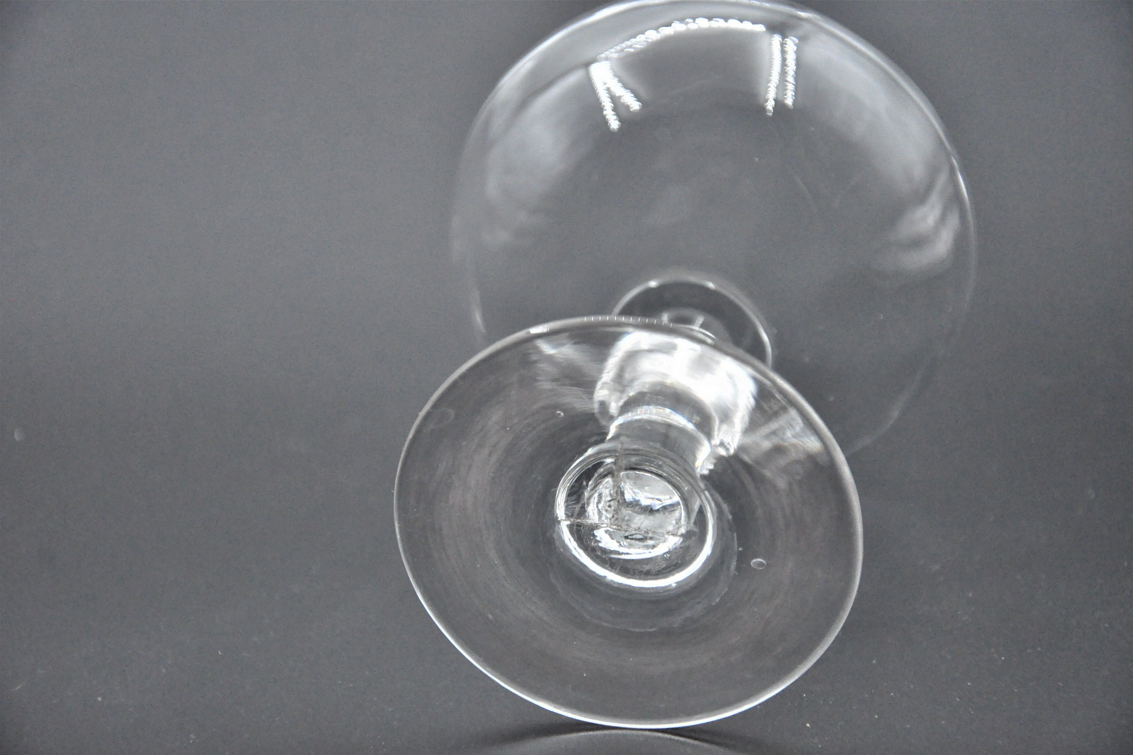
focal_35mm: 114
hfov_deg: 18.0
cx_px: 571
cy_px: 379
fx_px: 3572
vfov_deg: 12.1
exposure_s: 1/1600
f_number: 5.6
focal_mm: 75
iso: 3200
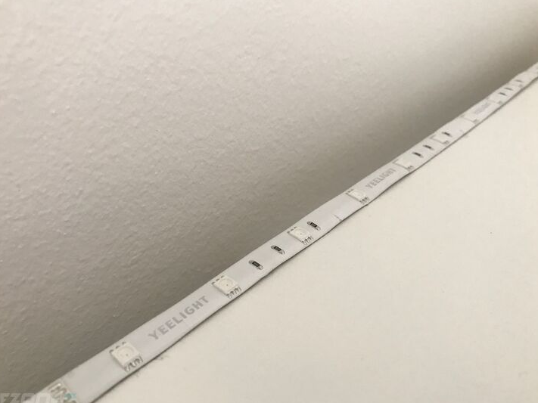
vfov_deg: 48.2
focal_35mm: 29
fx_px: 451
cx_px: 270
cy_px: 205
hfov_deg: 61.7
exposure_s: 1/25
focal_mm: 3.99
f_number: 1.8
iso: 32
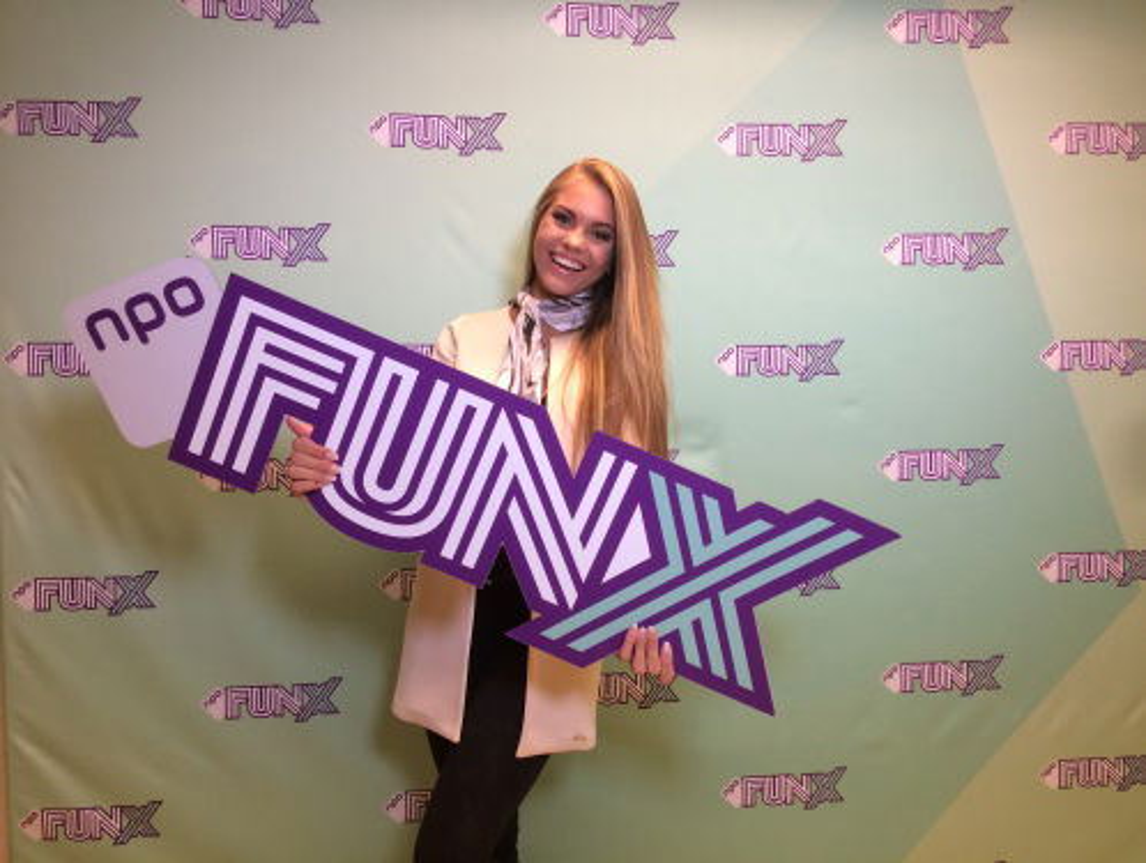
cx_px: 573
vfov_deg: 48.3
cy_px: 432
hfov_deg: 61.6
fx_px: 961
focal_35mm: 29
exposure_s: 1/33
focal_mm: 4.15
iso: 50
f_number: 2.2
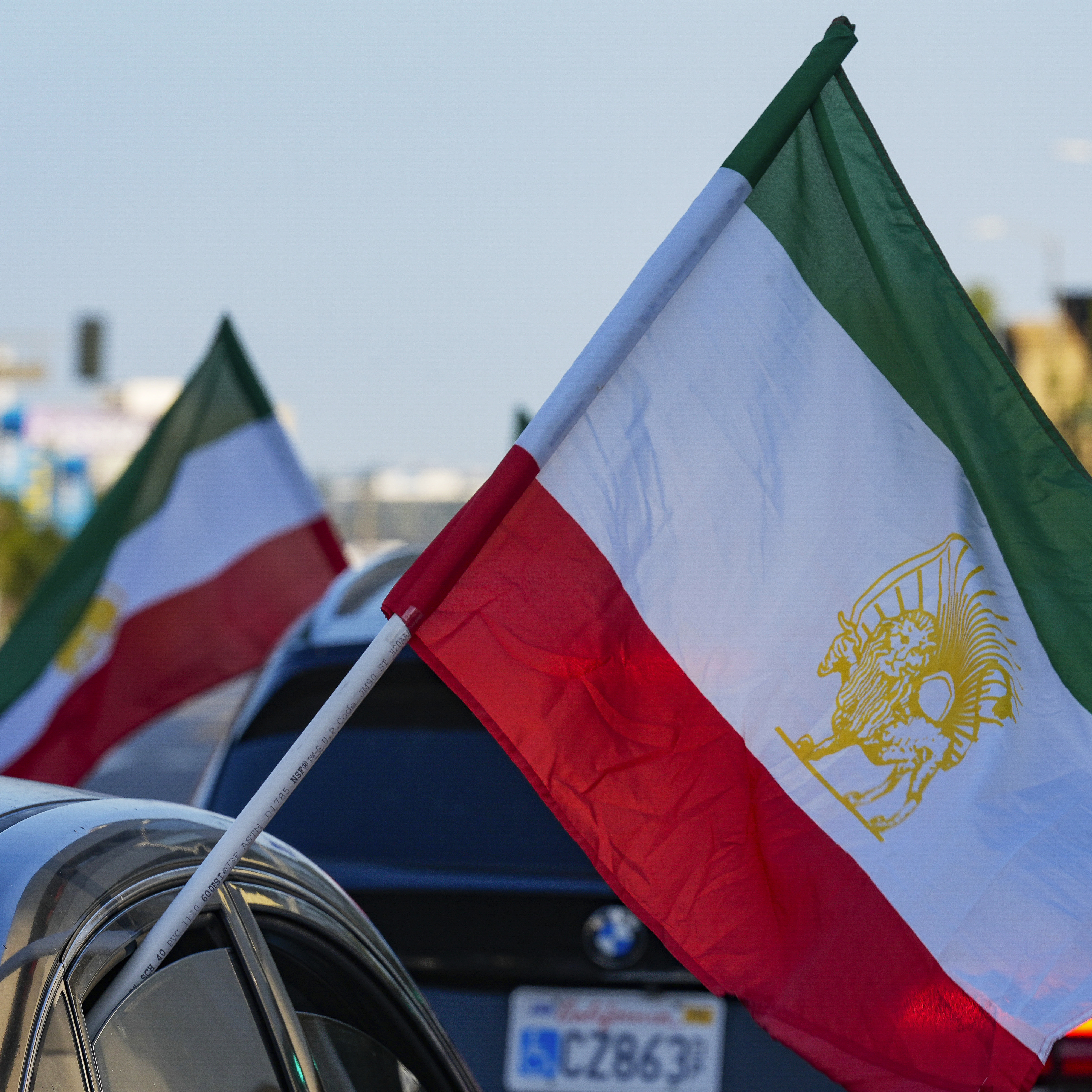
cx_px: 749
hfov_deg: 6.9
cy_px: 547
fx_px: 9030
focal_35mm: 253
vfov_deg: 6.9
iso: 250
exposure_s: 1/200
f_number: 10
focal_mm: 198
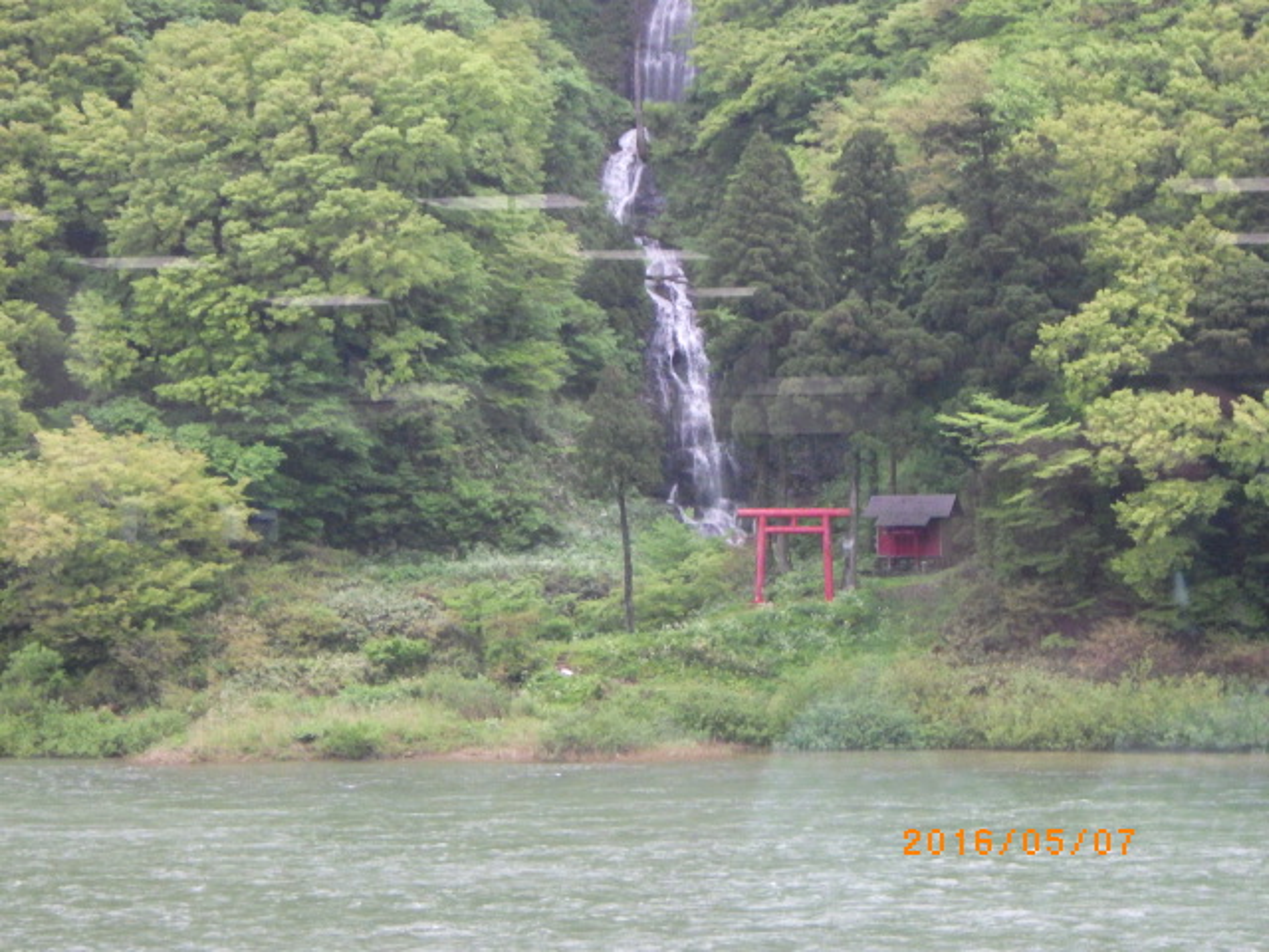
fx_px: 3446
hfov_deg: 20.9
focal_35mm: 94
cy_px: 476
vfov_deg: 15.7
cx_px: 634
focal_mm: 16.7
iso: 320
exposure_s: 1/80
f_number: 5
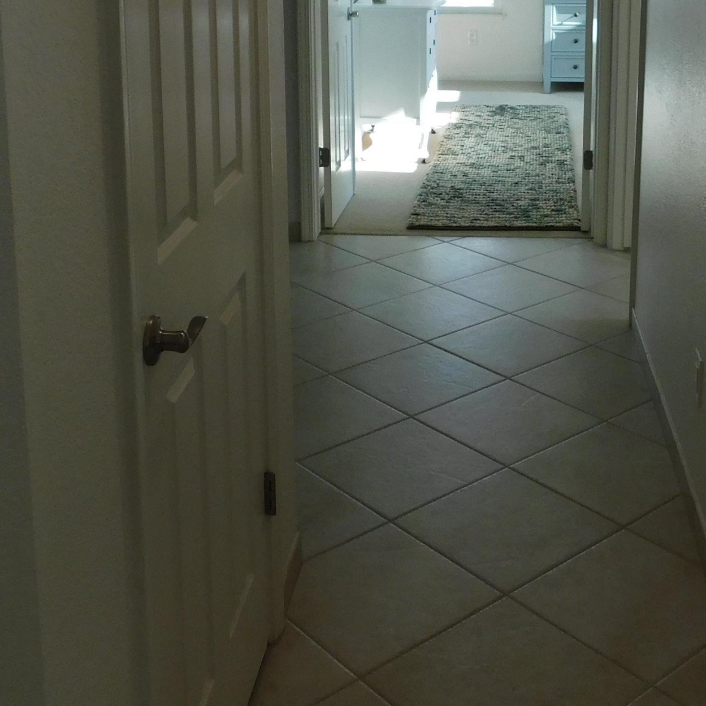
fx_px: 1154
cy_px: 97
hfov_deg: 33.8
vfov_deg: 32.6
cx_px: 459
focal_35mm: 50
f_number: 3
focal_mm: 4
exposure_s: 1/125
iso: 125
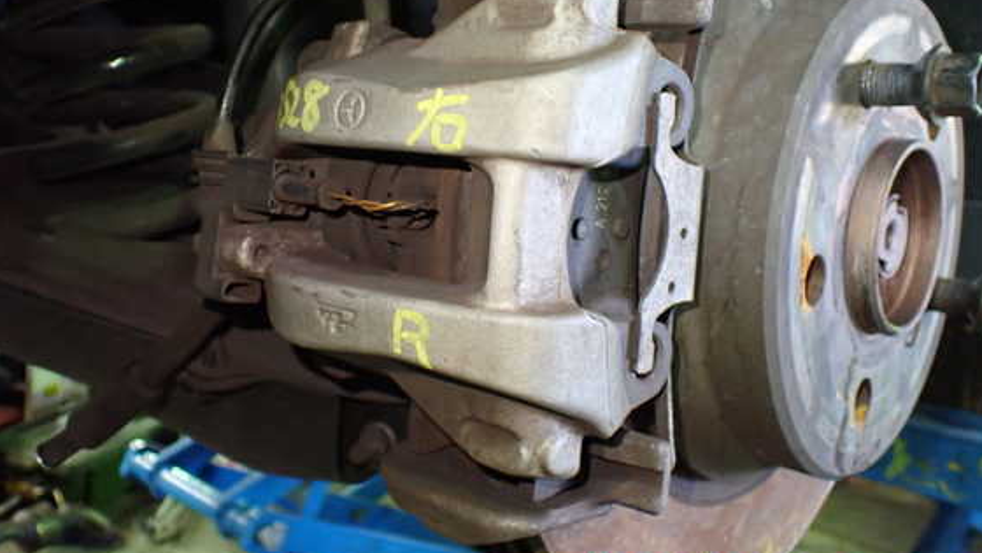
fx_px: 911
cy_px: 202
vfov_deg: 33.5
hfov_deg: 56.6
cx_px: 465
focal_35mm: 35
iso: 800
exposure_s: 1/50
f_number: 2.3
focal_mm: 5.4
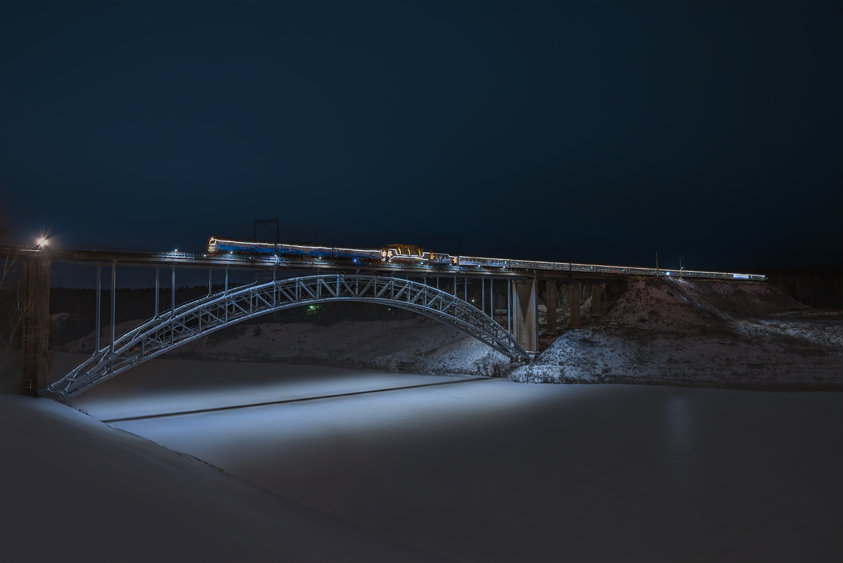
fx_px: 726
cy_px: 282
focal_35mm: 31
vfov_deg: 42.4
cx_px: 422
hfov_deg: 60.3
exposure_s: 1/125
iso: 3200
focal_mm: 31
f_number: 2.8
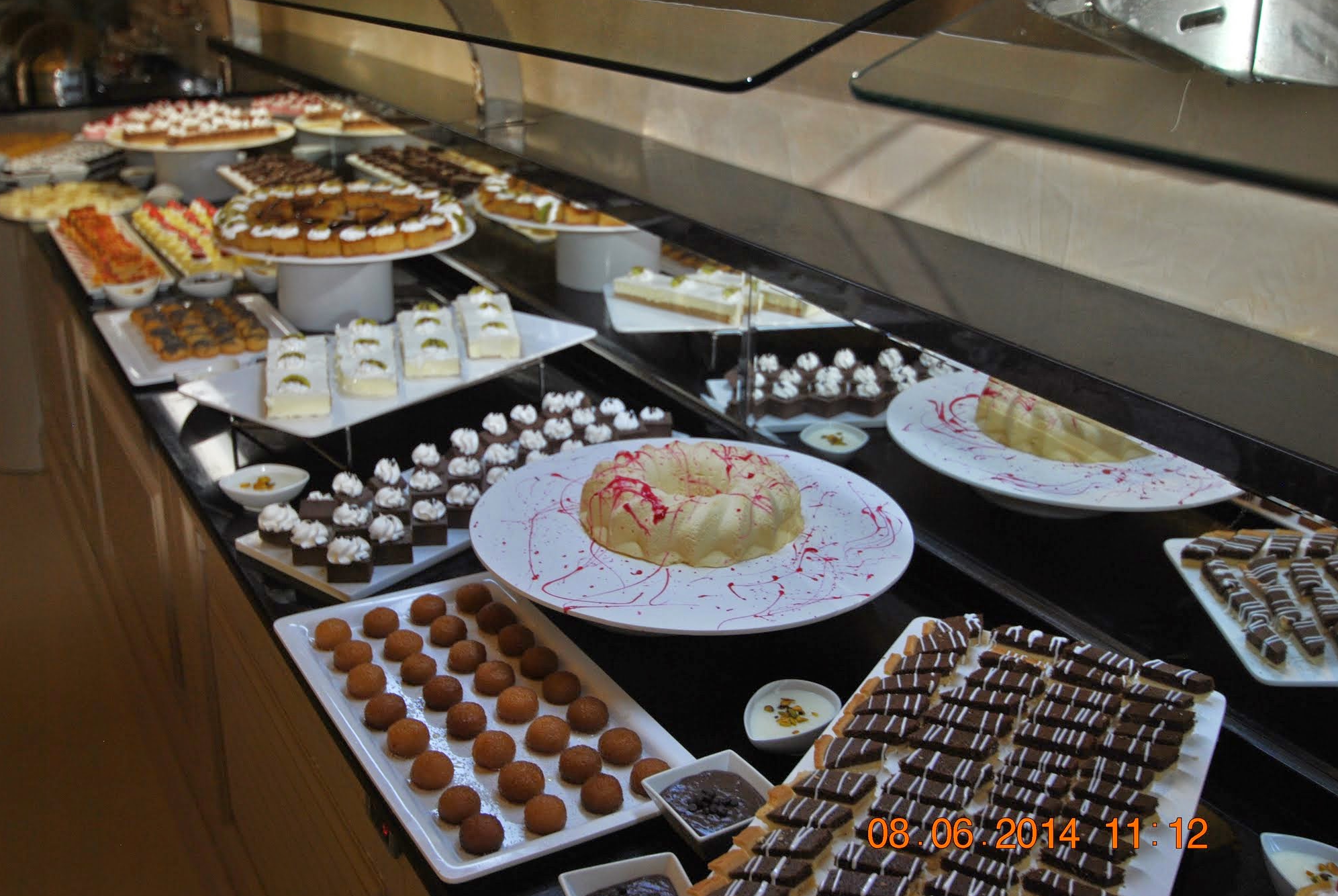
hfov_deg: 51.8
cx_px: 651
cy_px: 442
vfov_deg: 36.0
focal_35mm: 37
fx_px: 1377
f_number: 4.5
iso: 200
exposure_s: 1/60
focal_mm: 24
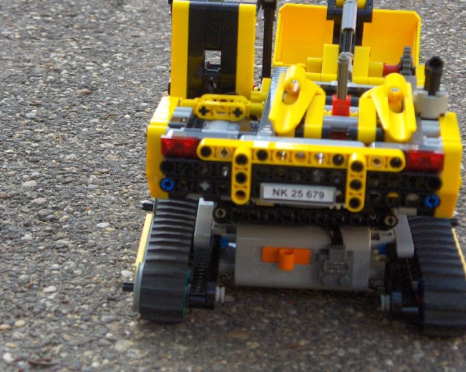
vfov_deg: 19.7
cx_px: 246
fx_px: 1075
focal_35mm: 78
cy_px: 184
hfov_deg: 24.4
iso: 200
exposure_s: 1/219
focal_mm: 15.2
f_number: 3.6
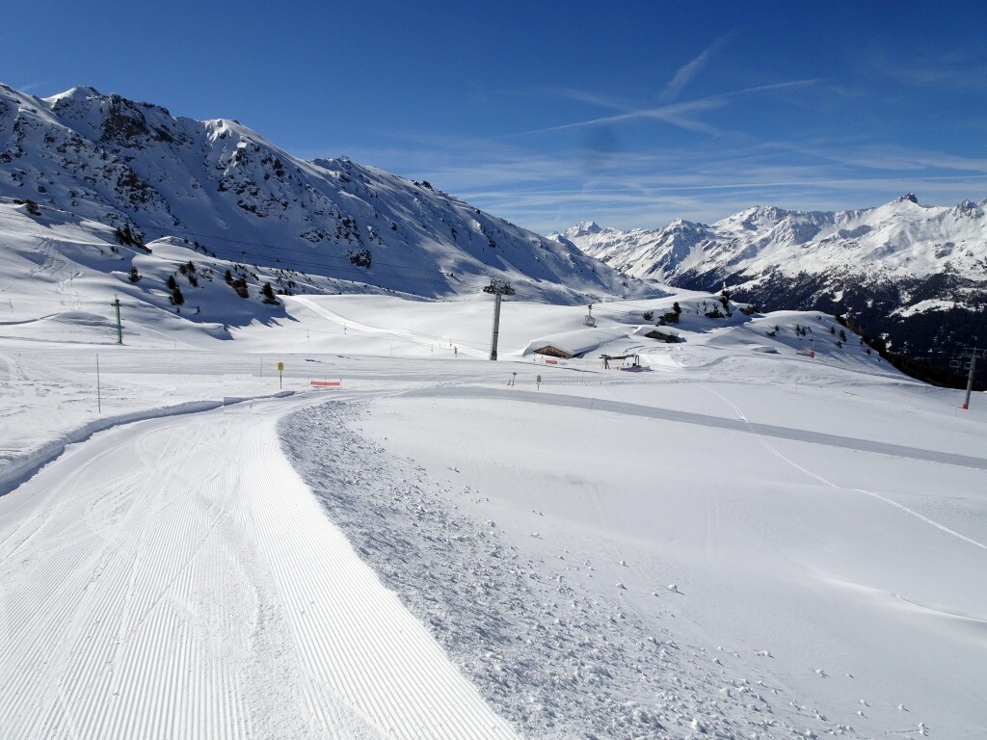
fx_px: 684
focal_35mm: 24
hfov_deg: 71.6
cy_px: 370
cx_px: 494
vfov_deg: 56.8
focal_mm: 4.1
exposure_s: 1/2000
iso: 80
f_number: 4.5
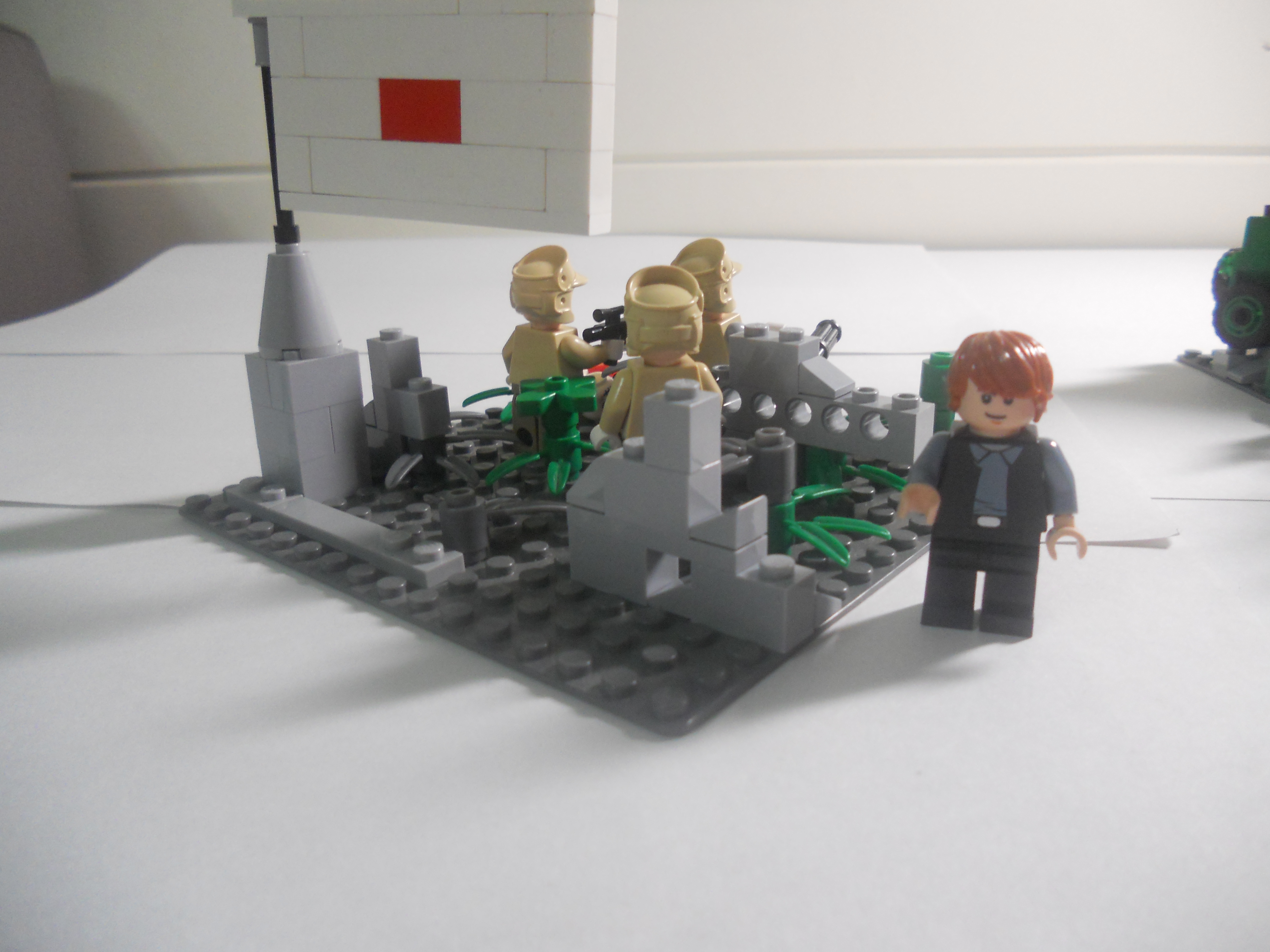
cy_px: 476
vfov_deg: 51.4
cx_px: 635
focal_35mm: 27
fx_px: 991
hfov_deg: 65.3
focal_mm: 4.9
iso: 320
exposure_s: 1/30
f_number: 3.2
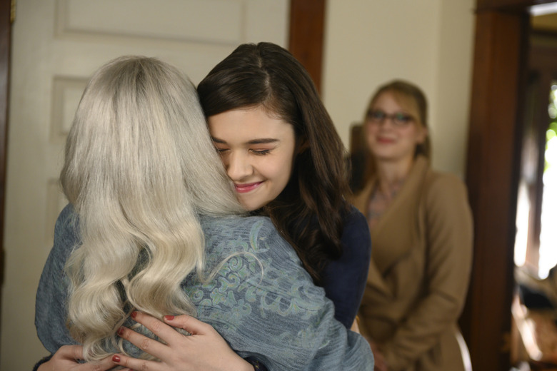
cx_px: 278
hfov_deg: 28.8
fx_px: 1083
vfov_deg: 19.5
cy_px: 186
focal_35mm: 70
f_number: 2.8
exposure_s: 1/125
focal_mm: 70
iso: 1000
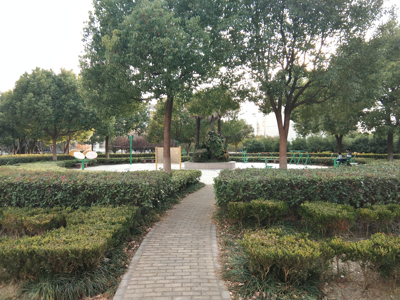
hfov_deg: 58.4
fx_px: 358
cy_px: 150
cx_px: 200
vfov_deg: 45.4
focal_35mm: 31
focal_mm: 3.69
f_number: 2.2
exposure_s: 1/100
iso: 80
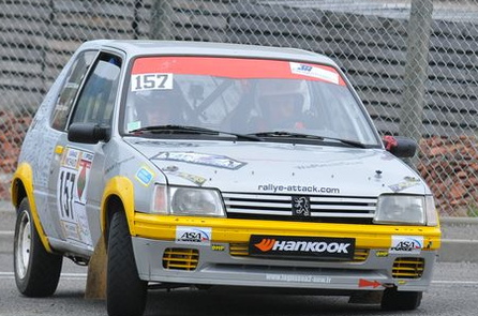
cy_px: 129
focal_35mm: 560
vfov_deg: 2.4
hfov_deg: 3.7
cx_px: 212
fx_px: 7417
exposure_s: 1/800
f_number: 6.3
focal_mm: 210
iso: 800
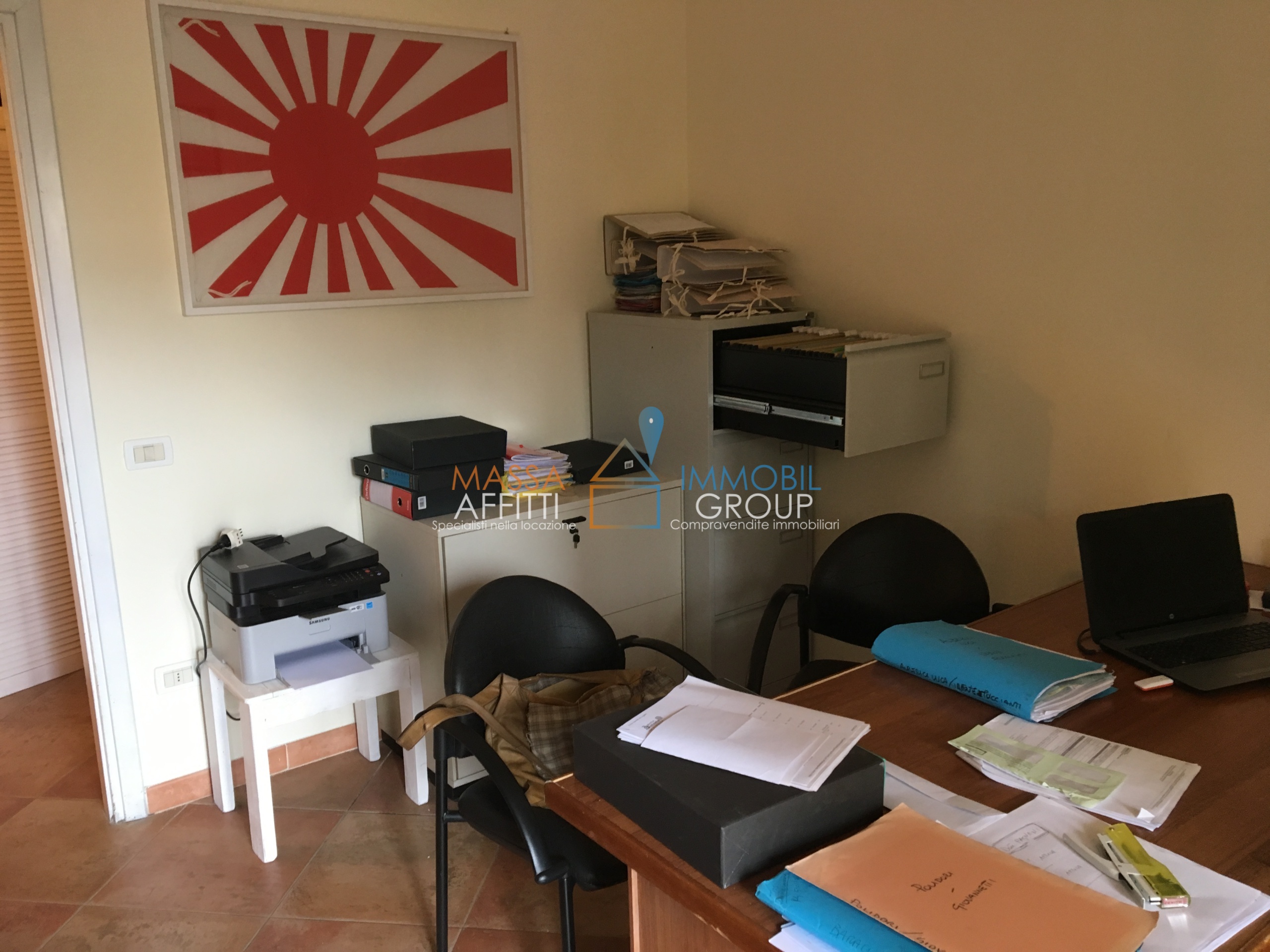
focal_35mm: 29
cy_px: 476
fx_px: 1064
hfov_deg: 61.7
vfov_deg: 48.2
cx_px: 635
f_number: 2.2
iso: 125
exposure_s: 1/33
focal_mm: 4.15
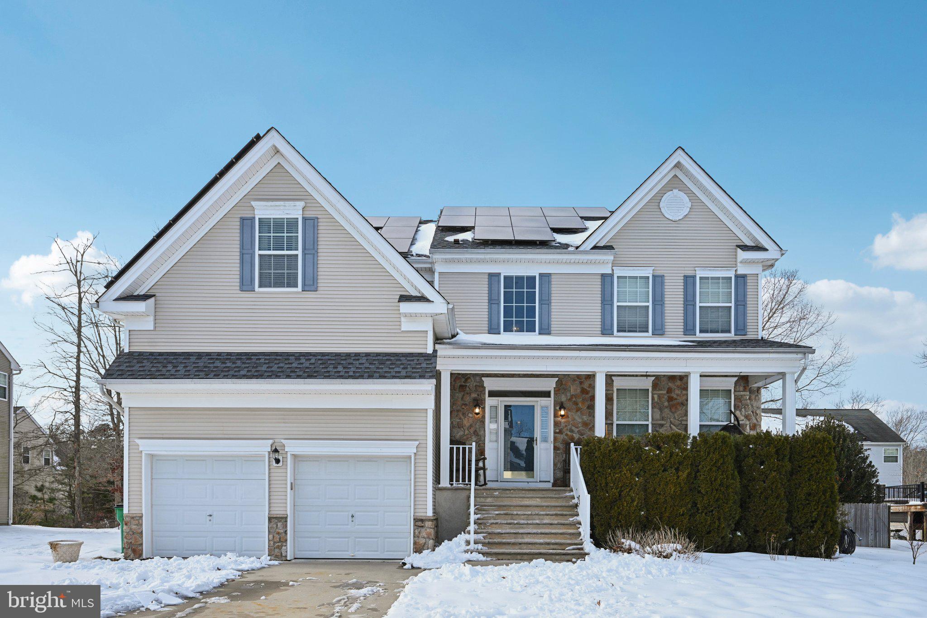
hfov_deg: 78.6
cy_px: 309
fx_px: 566
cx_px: 464
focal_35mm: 22
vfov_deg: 57.2
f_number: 8
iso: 400
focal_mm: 22
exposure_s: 1/500
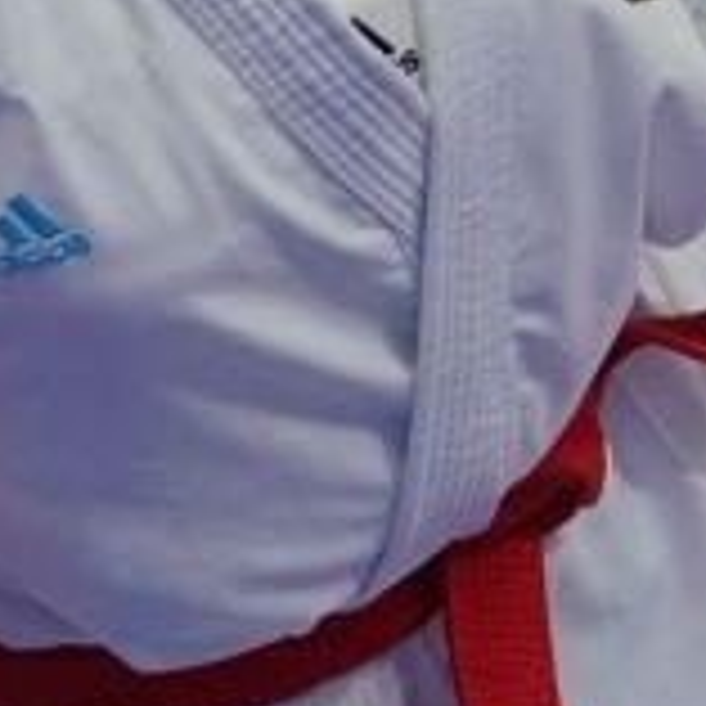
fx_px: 44972
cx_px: 868
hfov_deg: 0.9
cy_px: 589
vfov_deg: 0.9
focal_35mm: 1949
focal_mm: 200
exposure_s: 1/1000
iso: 1600
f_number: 2.8
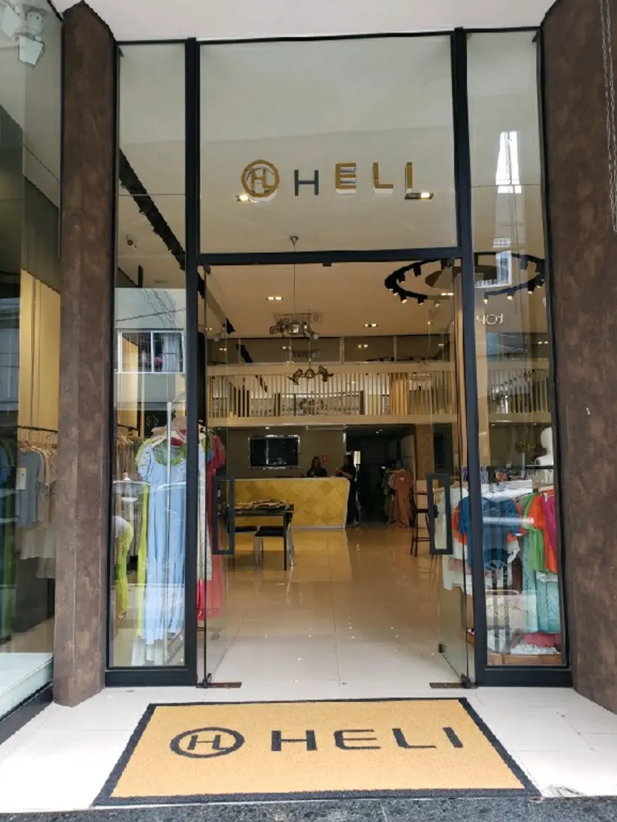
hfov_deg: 51.4
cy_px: 408
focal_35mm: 27
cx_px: 300
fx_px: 641
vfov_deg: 65.3
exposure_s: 1/120
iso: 80
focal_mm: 4.3
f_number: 2.4
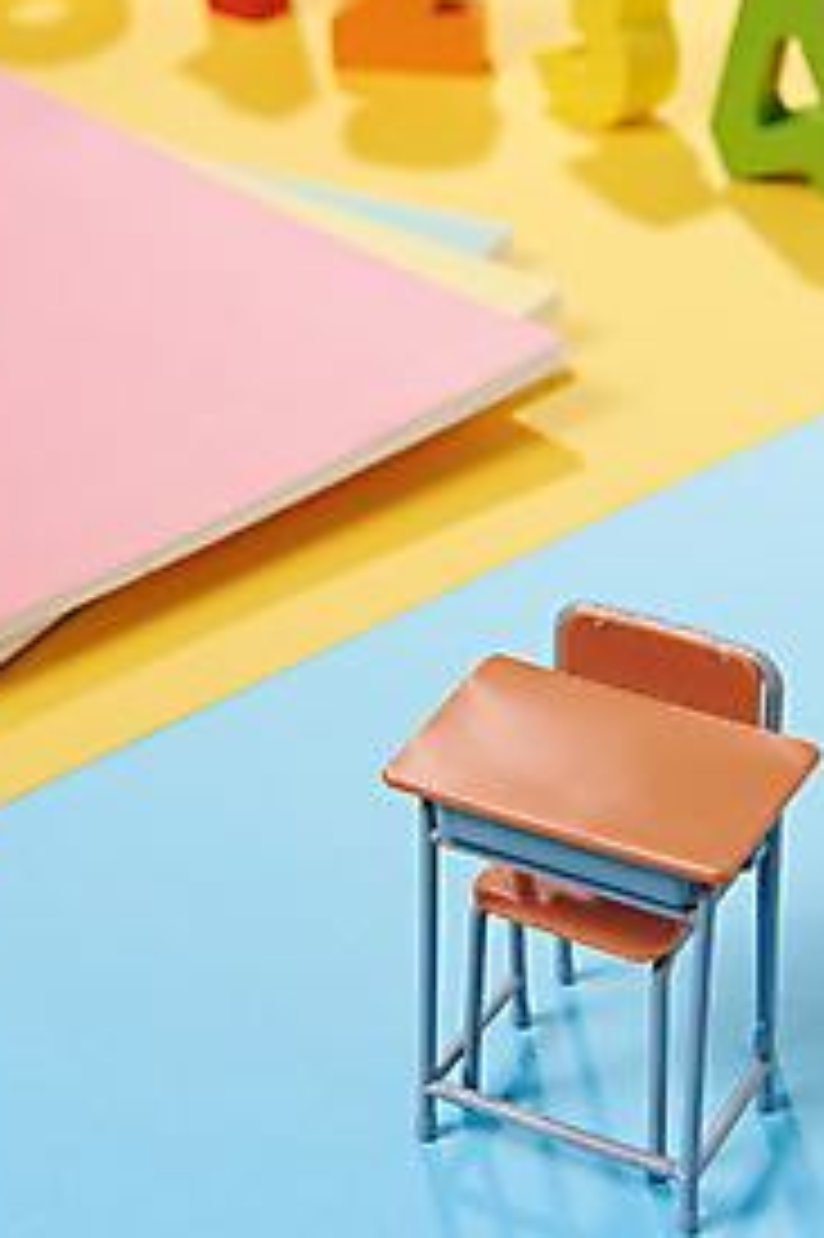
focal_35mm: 102
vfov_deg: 20.0
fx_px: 3506
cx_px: 394
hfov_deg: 13.4
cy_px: 486
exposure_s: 1/125
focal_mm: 70
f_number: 11
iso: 100
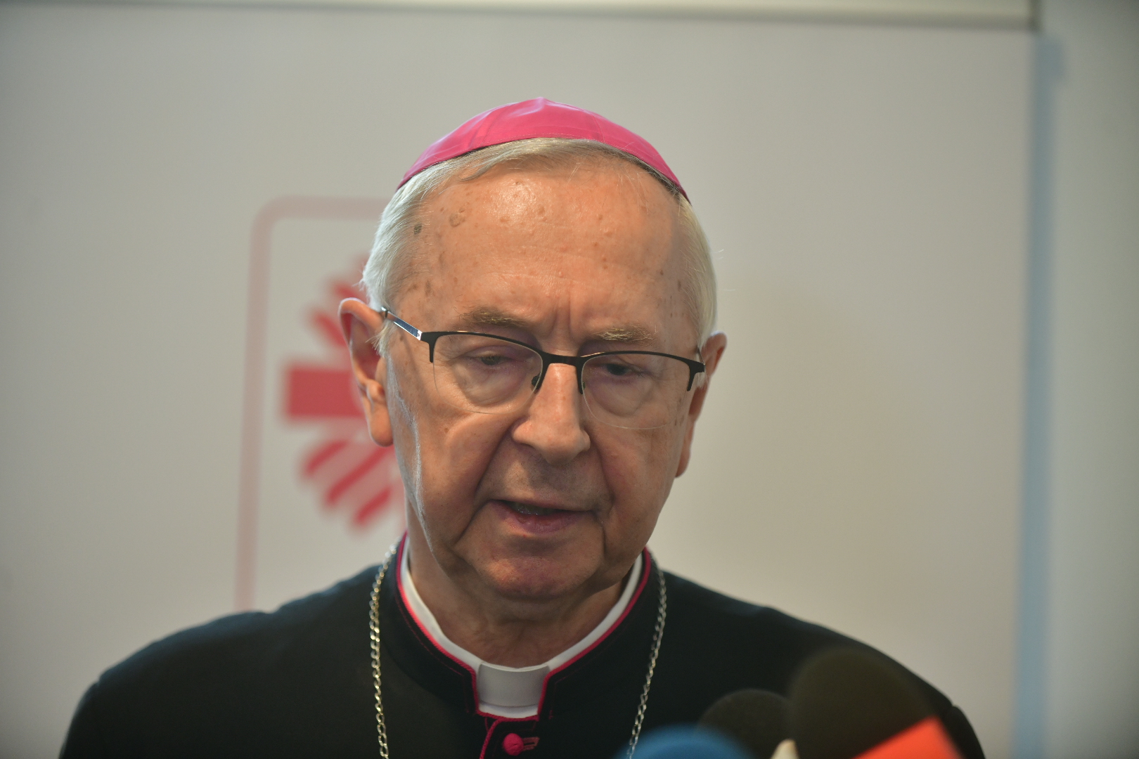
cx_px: 570
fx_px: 3955
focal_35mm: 125
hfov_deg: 16.4
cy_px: 380
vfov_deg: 11.0
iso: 720
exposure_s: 1/200
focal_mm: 125
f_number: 2.8
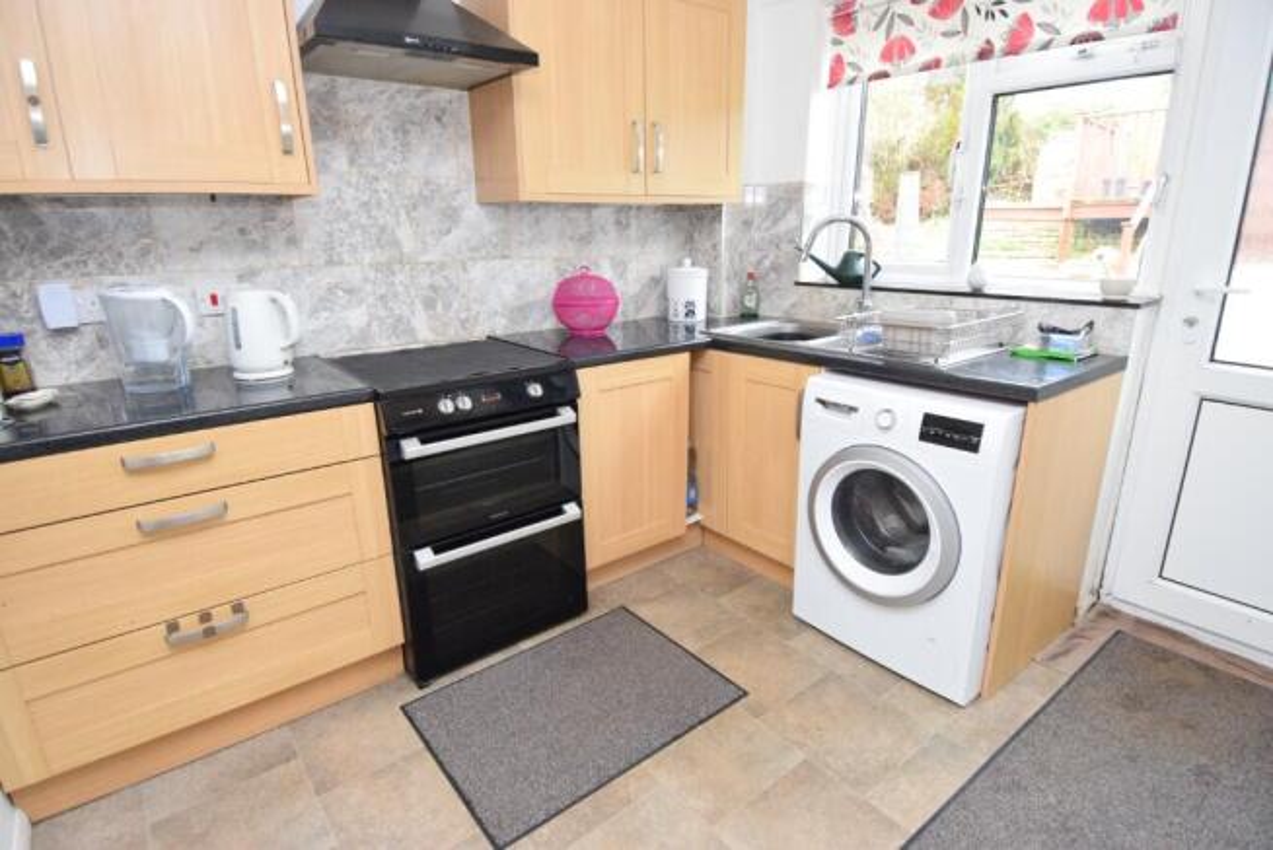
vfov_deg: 67.5
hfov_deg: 90.0
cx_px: 636
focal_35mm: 18
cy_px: 425
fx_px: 637
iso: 800
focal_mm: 12
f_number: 4
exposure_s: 1/60
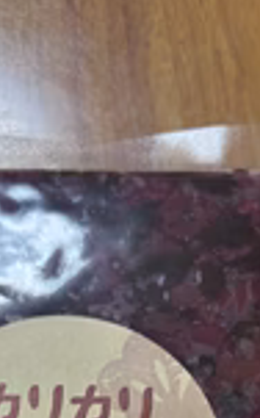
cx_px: 55
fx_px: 830
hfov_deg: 17.7
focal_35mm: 73
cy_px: 531
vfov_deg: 24.8
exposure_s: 1/50
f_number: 1.6
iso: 80
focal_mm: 5.96
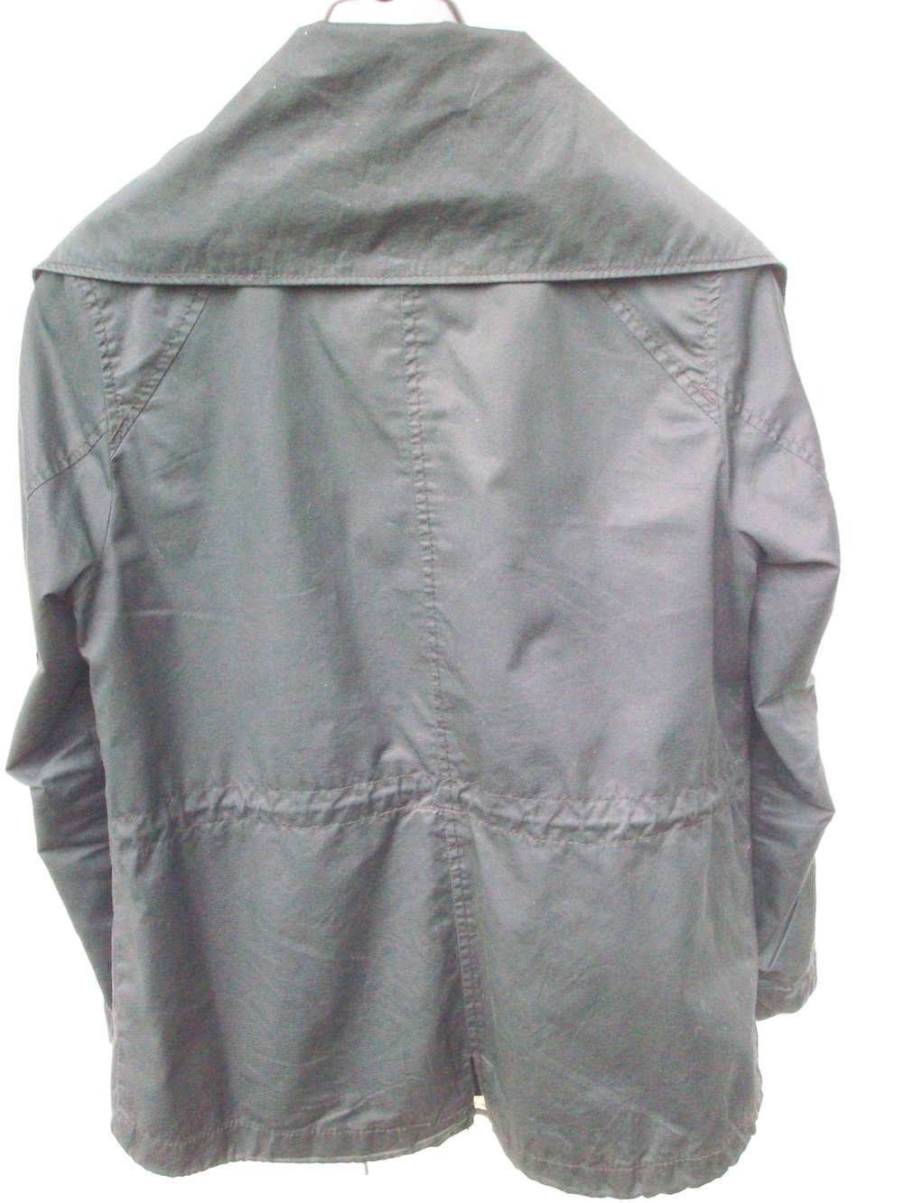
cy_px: 602
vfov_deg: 50.1
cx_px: 452
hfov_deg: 38.7
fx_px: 1287
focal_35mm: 37
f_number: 2.8
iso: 464
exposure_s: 1/128
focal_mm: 6.2
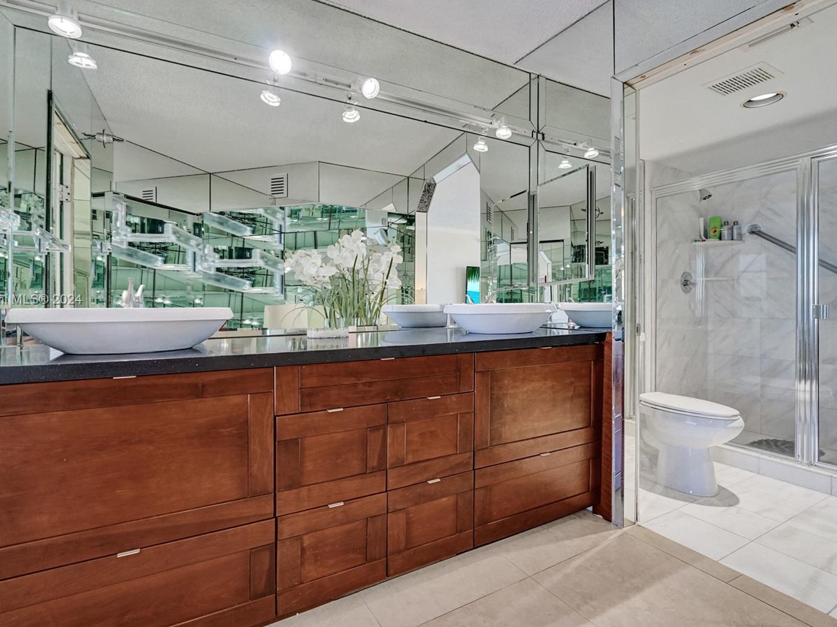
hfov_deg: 94.3
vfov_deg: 78.1
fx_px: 387
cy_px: 300
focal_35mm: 16
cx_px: 381
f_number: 4
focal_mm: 14
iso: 1250
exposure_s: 1/400
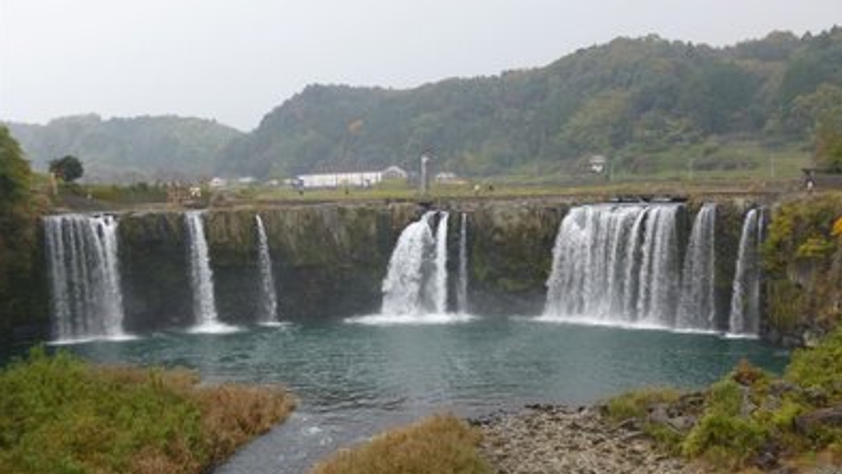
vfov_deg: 28.4
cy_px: 224
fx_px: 938
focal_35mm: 42
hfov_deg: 48.3
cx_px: 423
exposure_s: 1/125
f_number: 3.2
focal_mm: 6.8
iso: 100
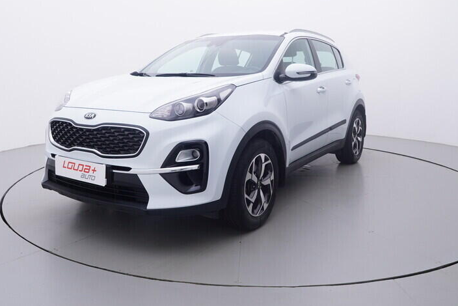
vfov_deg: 40.1
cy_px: 120
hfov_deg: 57.6
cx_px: 216
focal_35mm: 33
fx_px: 417
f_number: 5
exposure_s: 1/80
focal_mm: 15
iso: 200
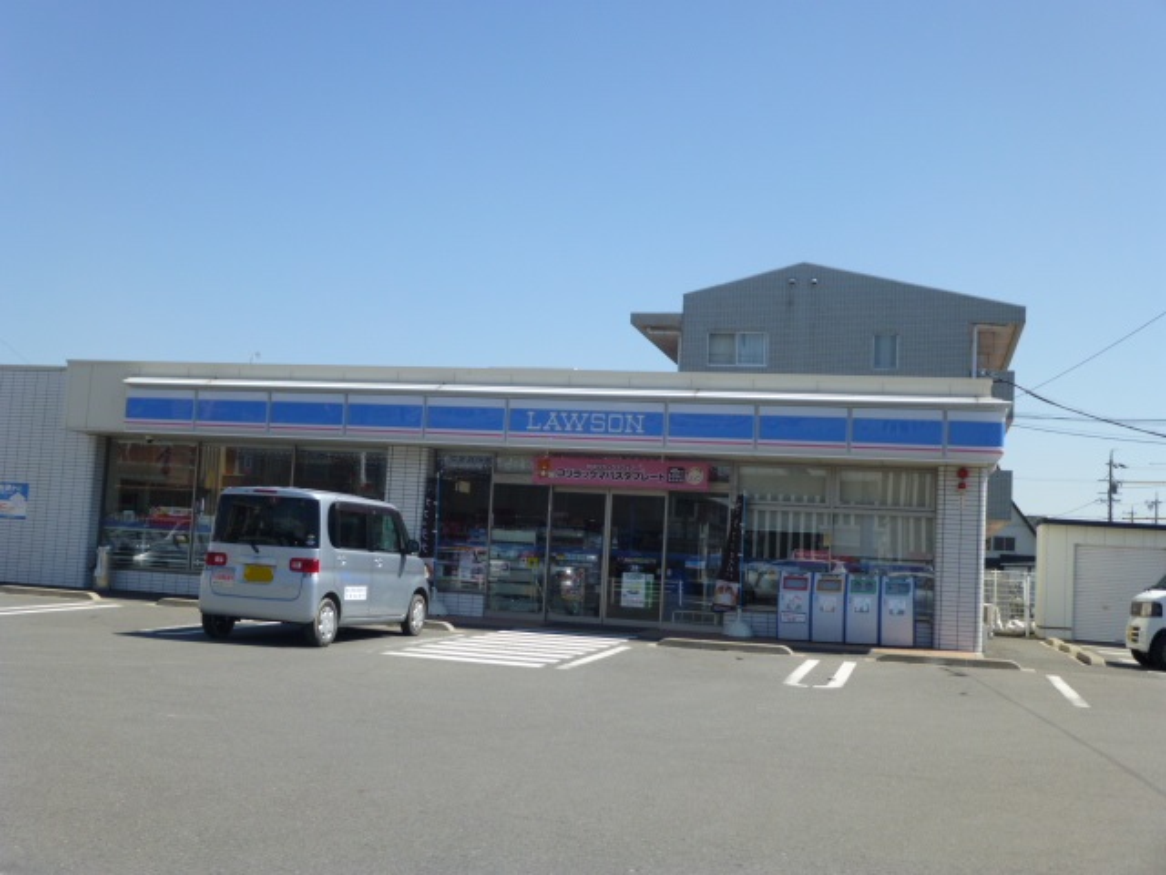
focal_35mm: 39
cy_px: 438
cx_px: 583
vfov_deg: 36.8
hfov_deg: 47.9
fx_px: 1314
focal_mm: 6.9
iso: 100
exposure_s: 1/1000
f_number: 3.7
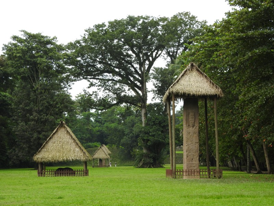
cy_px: 103
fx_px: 673
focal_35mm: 85
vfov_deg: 17.4
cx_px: 137
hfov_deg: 23.0
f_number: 4.5
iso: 100
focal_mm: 15.2
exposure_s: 1/100
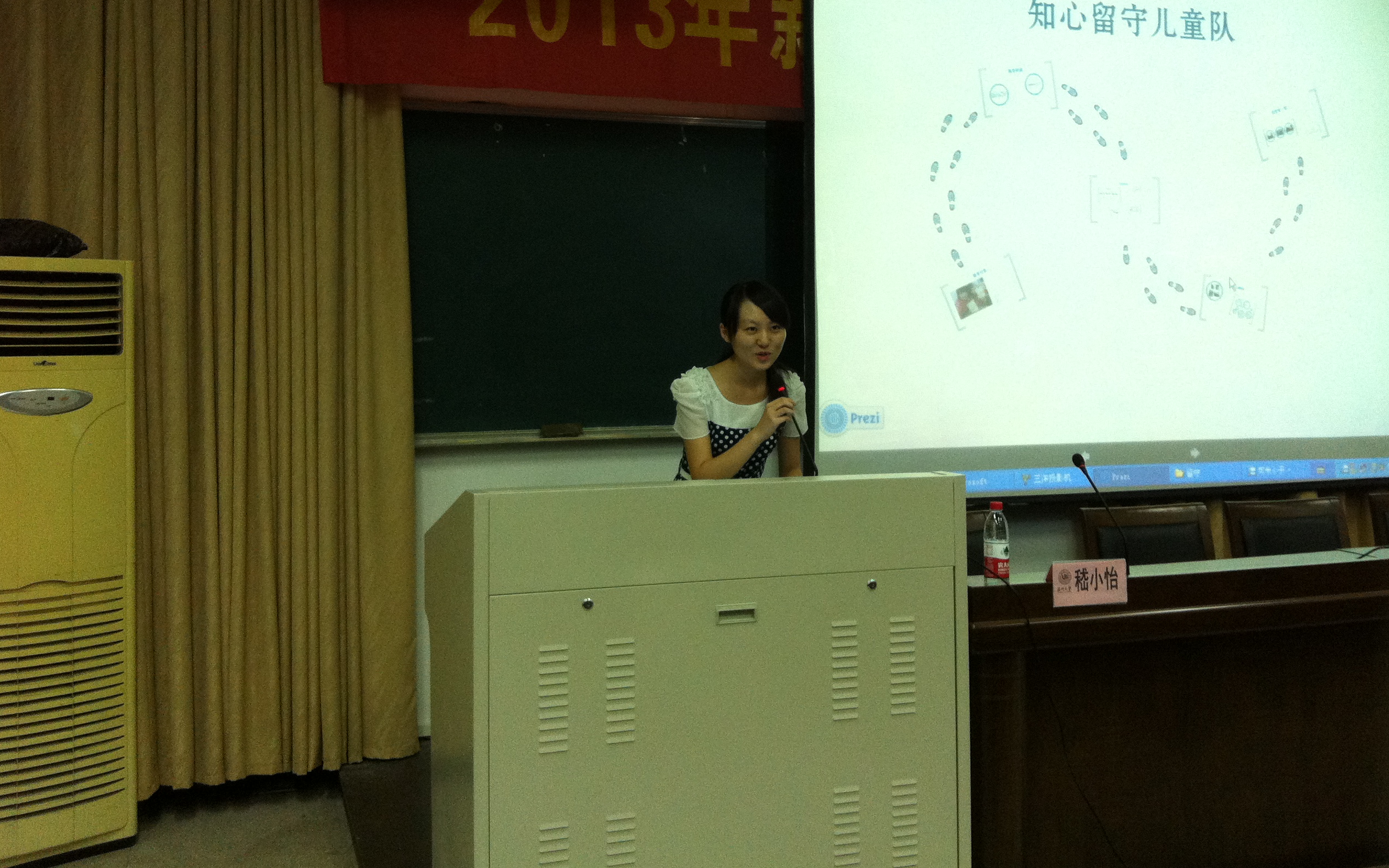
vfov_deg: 33.5
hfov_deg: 51.5
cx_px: 701
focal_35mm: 38
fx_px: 1438
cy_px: 344
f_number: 2.8
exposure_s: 1/17
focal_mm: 3.85
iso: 200
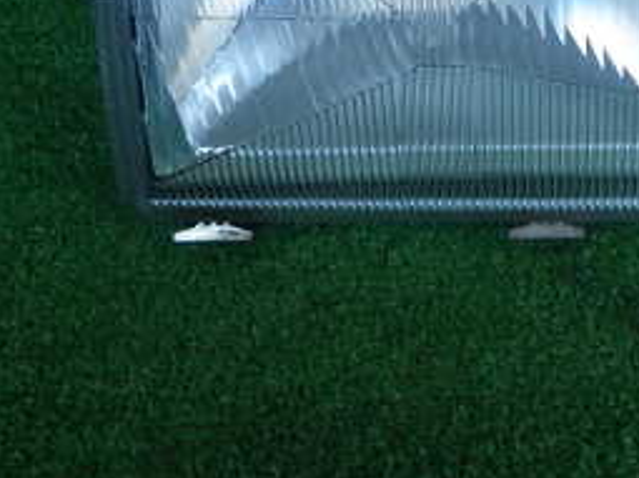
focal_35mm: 73
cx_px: 647
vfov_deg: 19.4
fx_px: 1347
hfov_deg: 25.3
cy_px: -33
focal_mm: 5.5
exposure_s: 1/80
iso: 125
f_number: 3.1
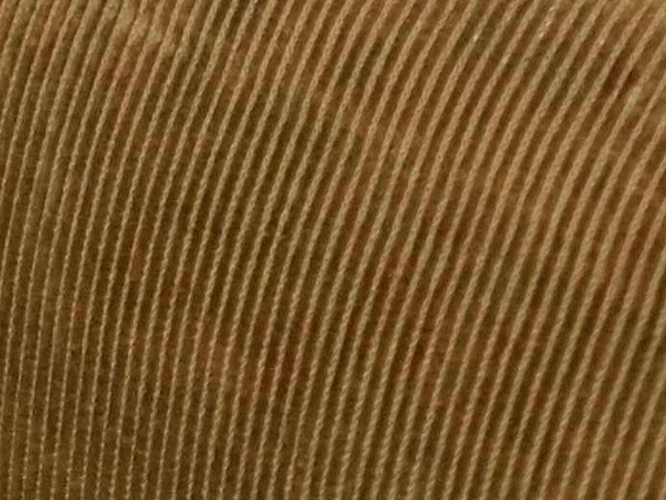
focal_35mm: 246
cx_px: -61
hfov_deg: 8.0
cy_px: 1485
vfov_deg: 5.7
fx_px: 4733
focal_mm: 17
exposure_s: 1/30
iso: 320
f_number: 2.8
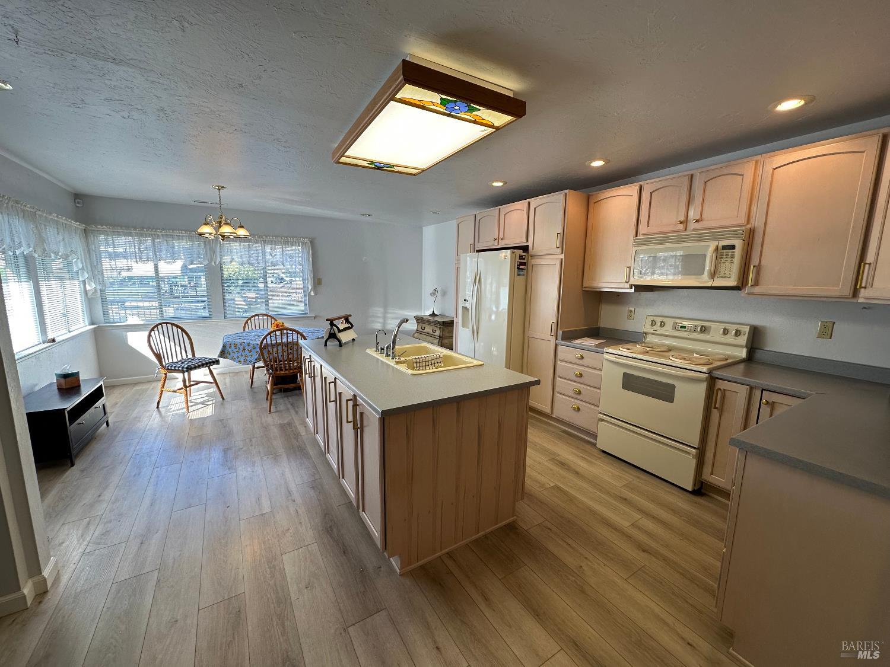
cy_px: 334
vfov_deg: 85.7
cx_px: 445
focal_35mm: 14
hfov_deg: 102.1
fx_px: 360
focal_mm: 2.22
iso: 64
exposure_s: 1/120
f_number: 2.2
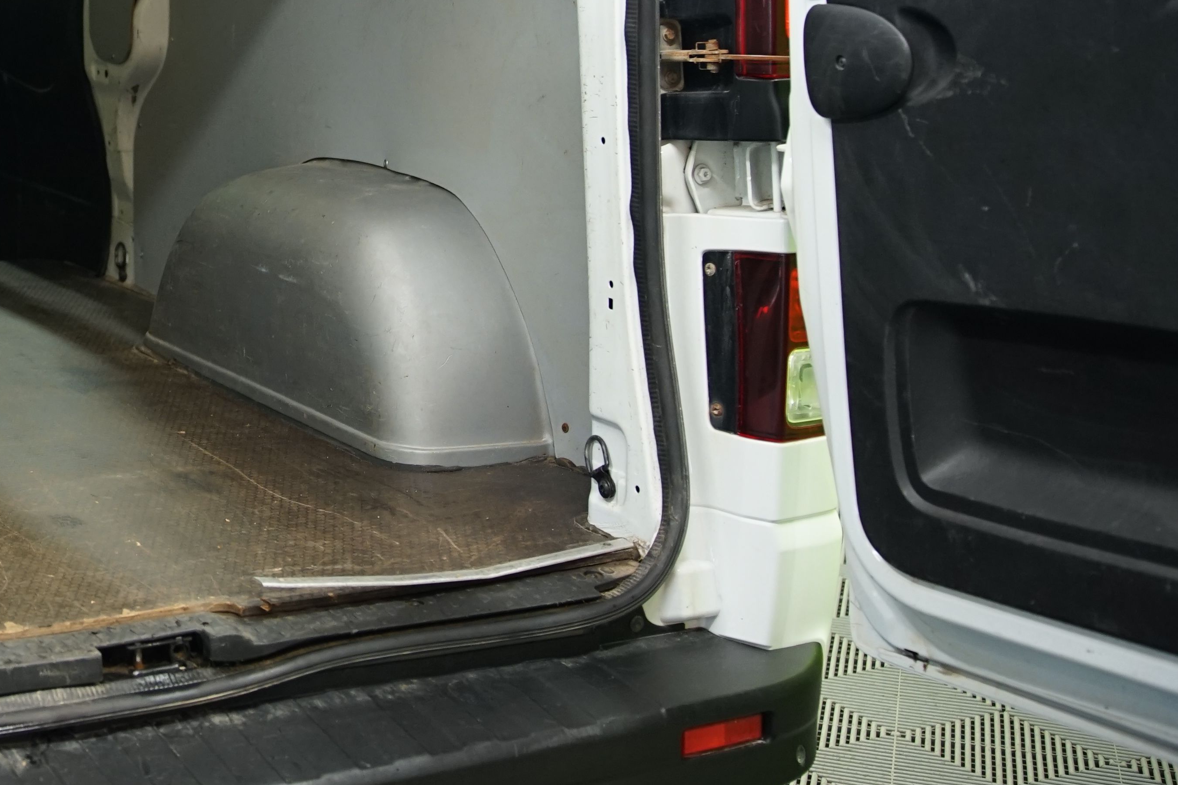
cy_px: 17
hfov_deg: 29.6
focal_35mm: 62
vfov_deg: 21.2
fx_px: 2028
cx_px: -72
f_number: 2.8
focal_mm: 28
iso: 1000
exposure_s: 1/40
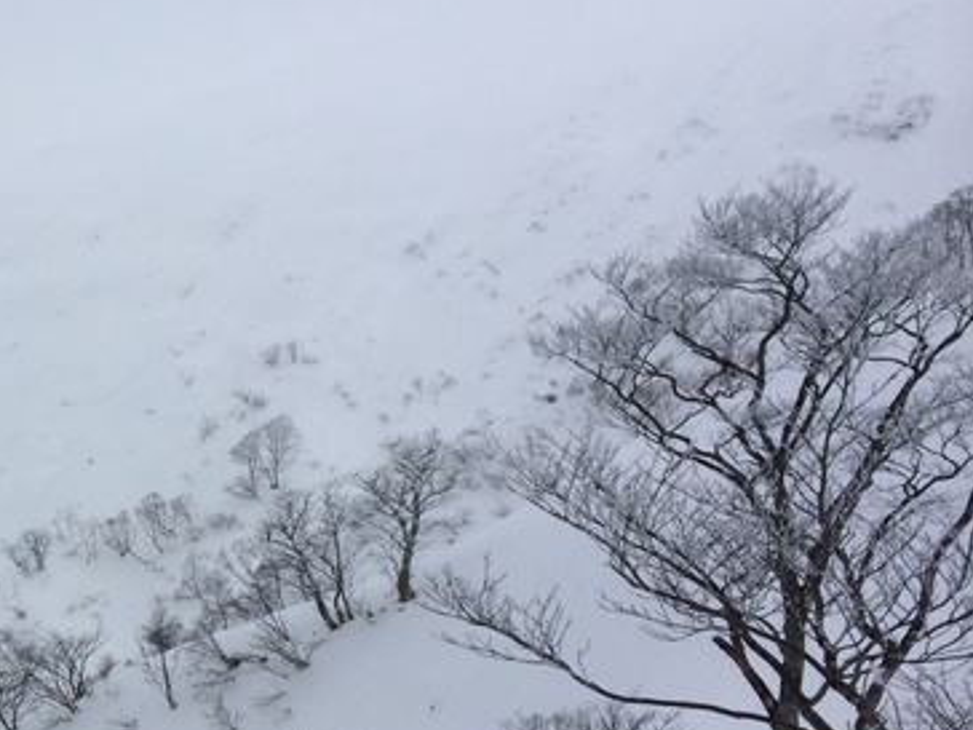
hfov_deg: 27.0
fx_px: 1855
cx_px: -94
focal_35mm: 66
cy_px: 503
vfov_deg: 22.1
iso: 40
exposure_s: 1/5882
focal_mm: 4.12
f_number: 2.2
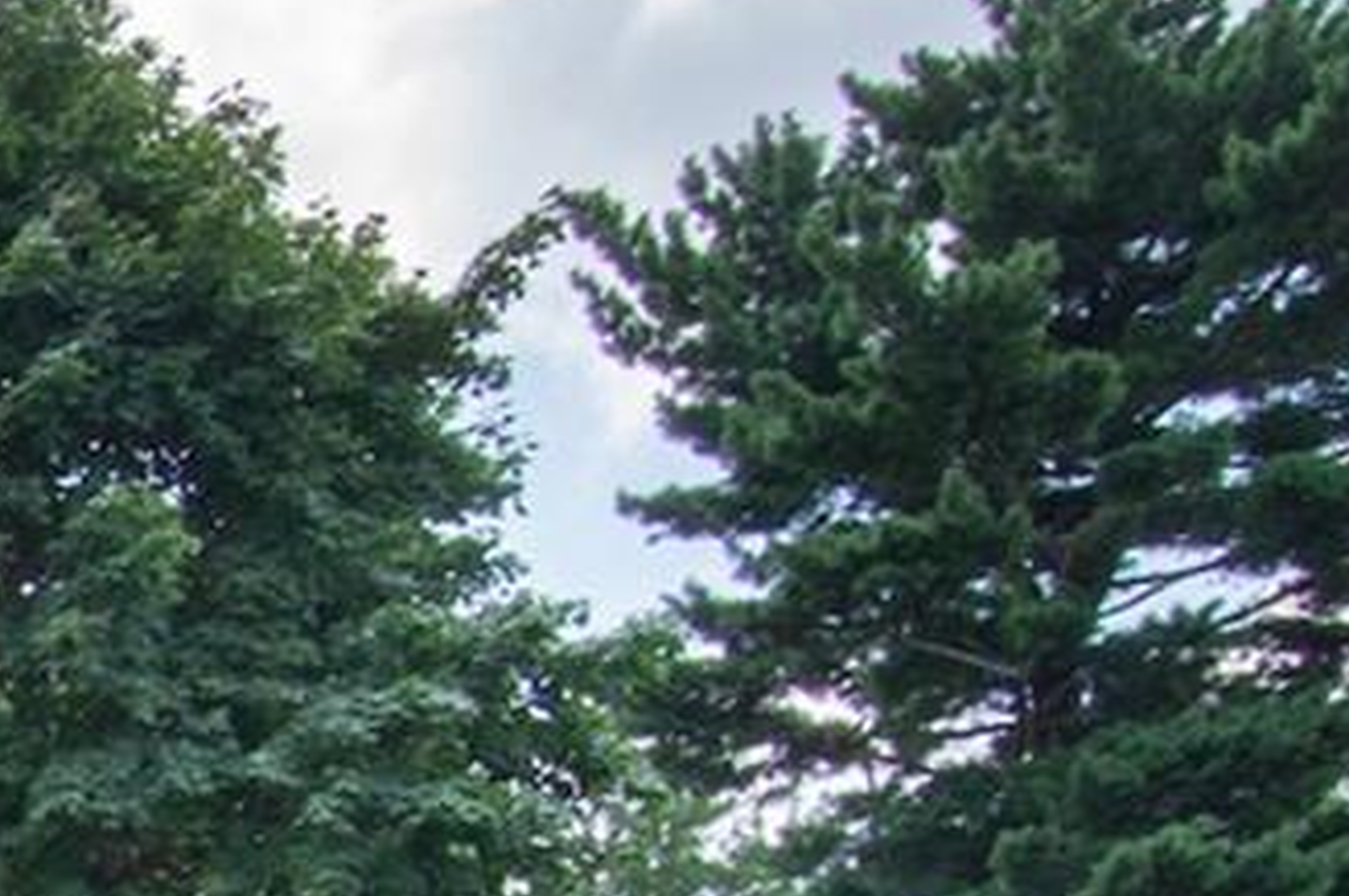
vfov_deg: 11.5
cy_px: 1958
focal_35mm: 103
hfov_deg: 14.2
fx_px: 3860
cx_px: -1797
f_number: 11
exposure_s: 1/250
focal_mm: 11
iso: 500
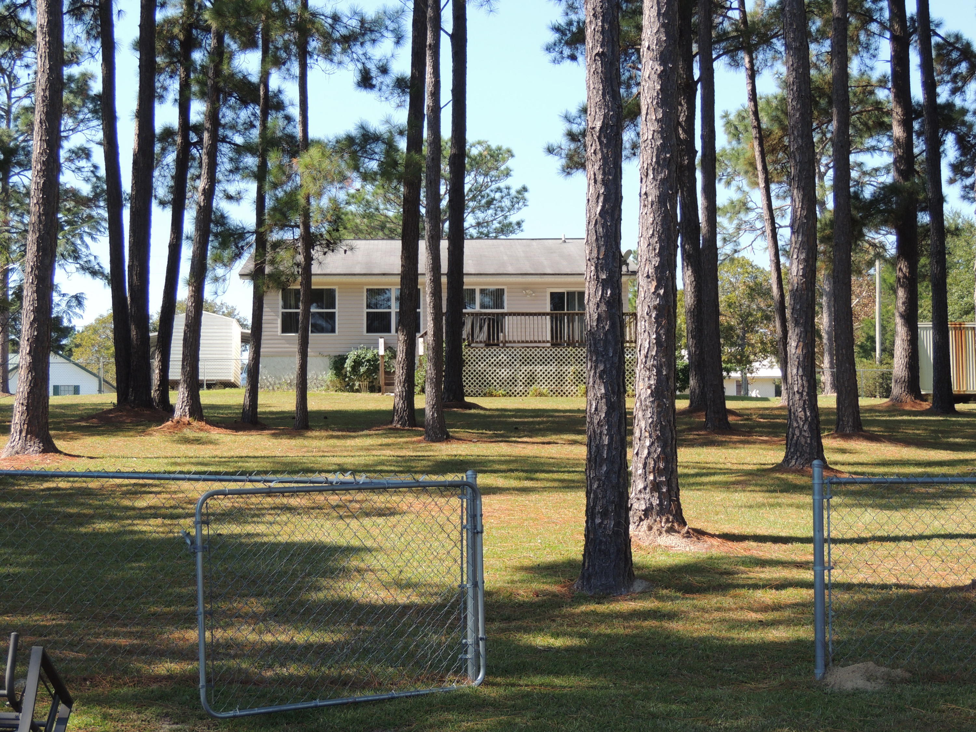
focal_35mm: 70
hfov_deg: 27.8
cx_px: 488
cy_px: 366
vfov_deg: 21.0
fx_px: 1974
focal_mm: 12.4
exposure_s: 1/320
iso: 100
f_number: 3.9
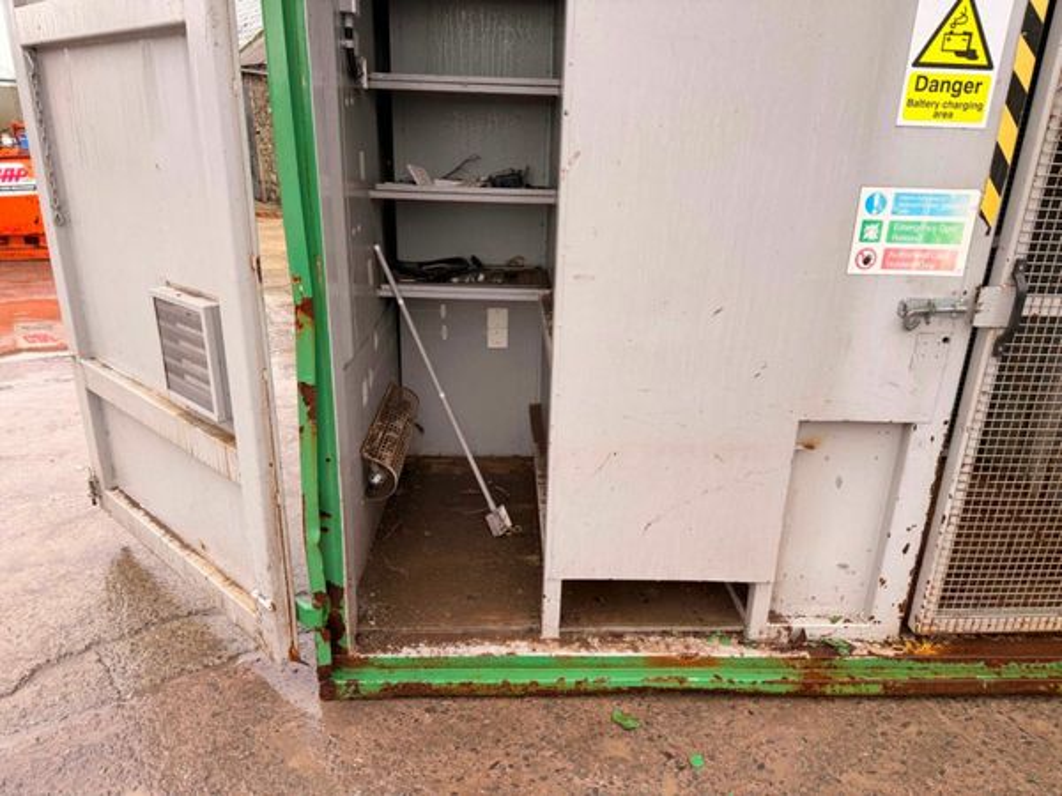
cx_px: 531
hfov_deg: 71.6
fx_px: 736
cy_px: 398
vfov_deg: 56.8
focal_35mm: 24
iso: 100
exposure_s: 1/145
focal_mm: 6.76
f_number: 1.78
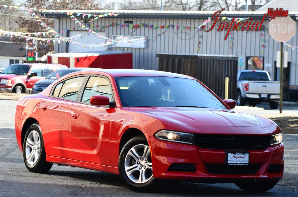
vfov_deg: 8.9
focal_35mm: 153
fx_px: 1264
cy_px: 98
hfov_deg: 13.4
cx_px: 149
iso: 200
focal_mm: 102
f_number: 5.6
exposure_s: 1/250
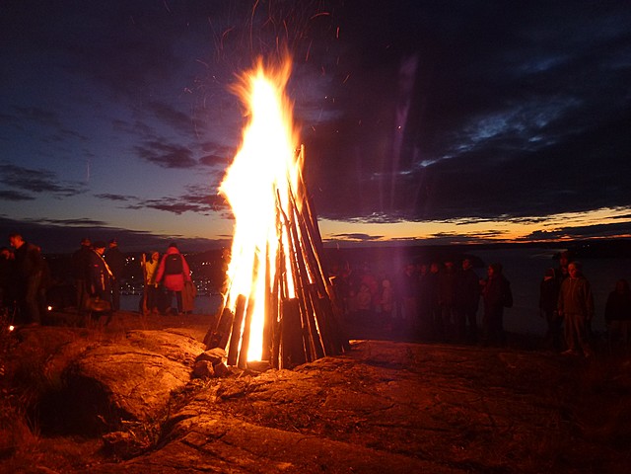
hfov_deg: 71.6
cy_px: 237
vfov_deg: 56.8
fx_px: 437
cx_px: 316
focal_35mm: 24
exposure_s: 1/6
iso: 200
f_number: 3.3
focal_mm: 4.3
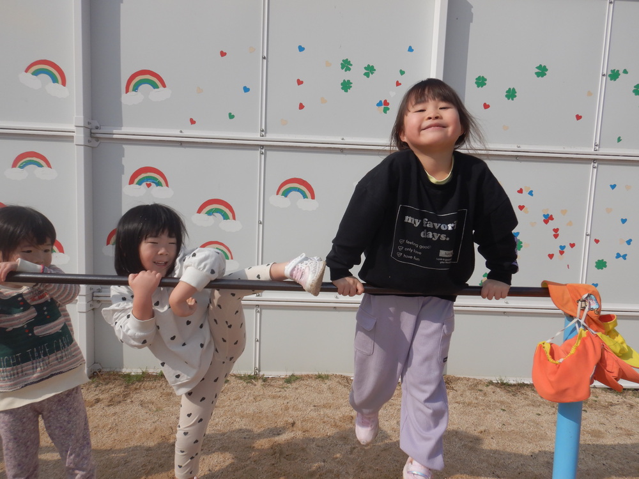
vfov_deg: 56.8
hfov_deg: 71.6
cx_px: 320
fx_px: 443
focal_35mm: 24
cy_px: 240
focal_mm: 4.3
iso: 125
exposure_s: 1/400
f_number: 8.2
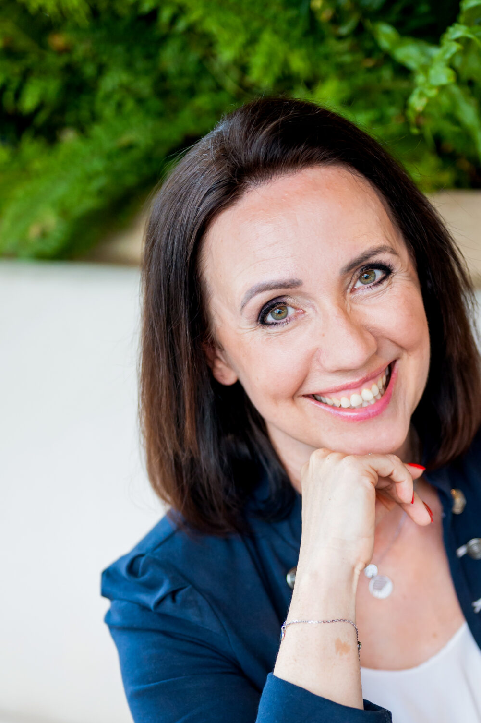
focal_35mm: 85
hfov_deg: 16.0
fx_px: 1706
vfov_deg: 23.6
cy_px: 578
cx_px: 367
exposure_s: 1/1000
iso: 1000
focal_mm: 50
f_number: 1.8
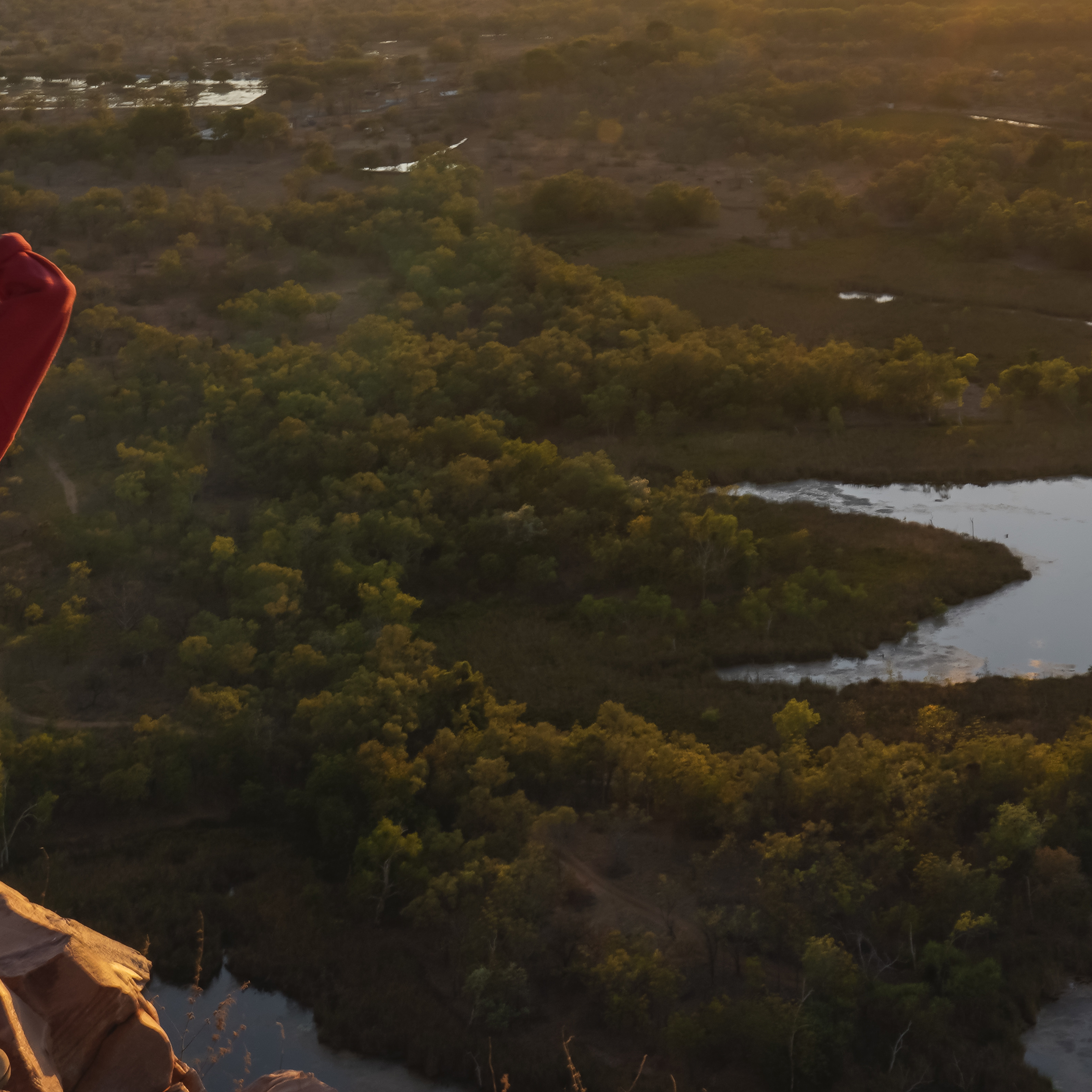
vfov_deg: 23.8
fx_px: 2570
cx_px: 387
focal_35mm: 72
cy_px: 282
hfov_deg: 23.9
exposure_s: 1/20
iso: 200
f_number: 22
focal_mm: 34
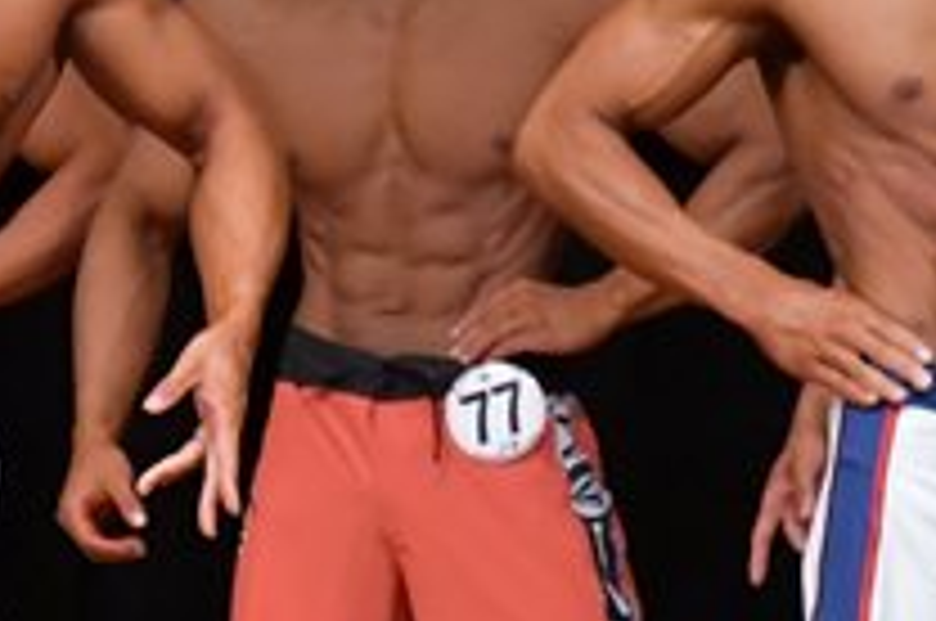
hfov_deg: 2.0
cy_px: 500
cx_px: -286
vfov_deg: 1.4
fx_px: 26167
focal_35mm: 1008
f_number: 5.6
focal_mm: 180
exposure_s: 1/400
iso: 5000
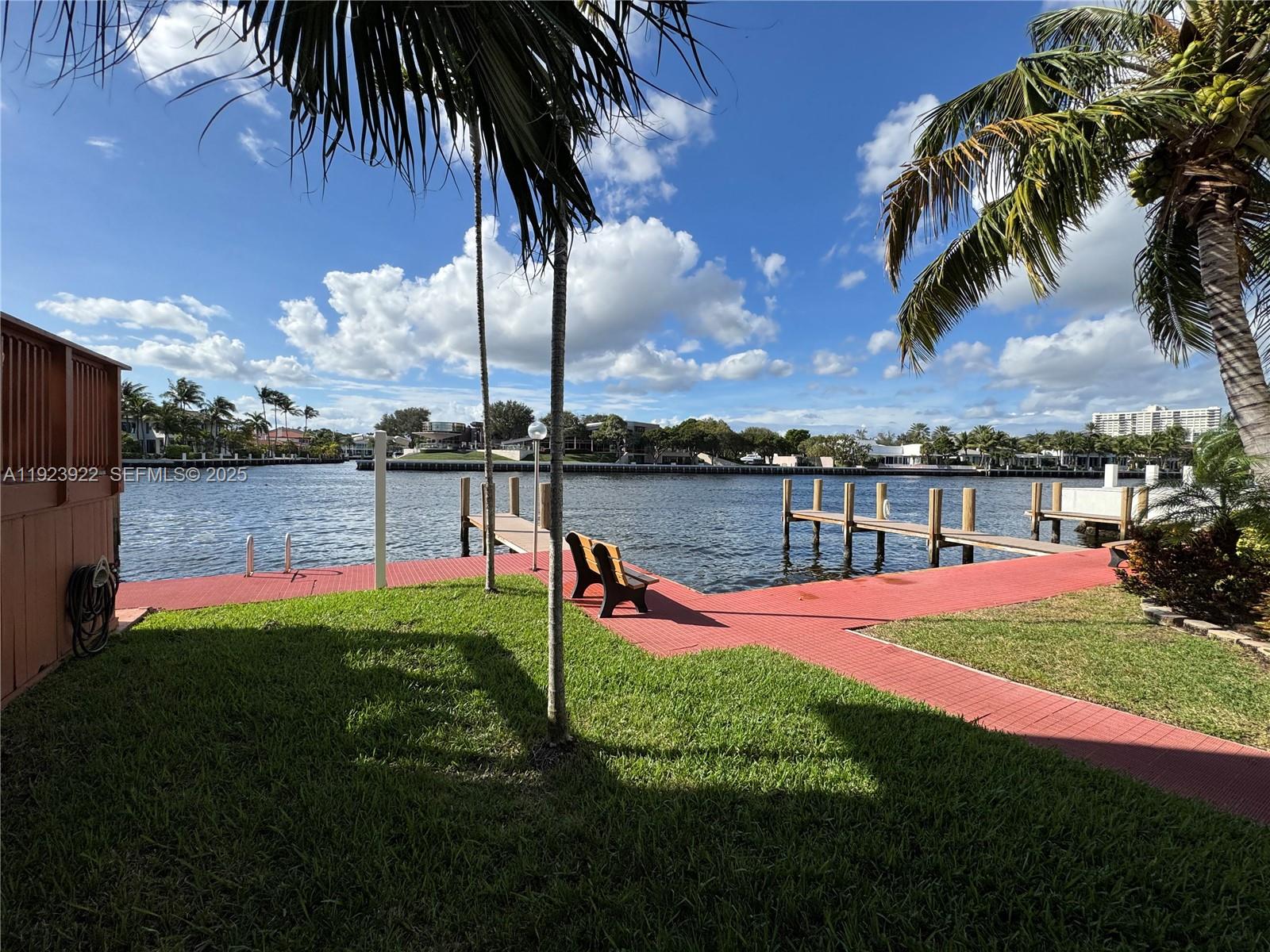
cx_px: 635
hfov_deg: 102.1
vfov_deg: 85.7
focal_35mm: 14
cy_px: 476
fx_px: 514
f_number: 2.2
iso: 50
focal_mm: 2.22
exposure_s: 1/2584
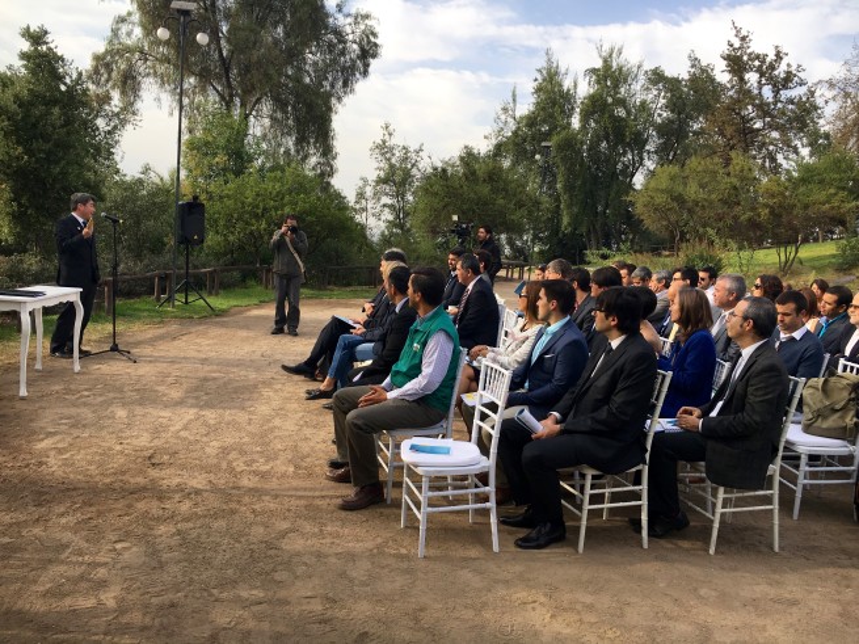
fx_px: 720
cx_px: 430
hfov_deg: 61.7
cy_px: 322
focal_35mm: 29
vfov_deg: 48.2
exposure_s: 1/615
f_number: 2.2
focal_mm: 4.15
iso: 25
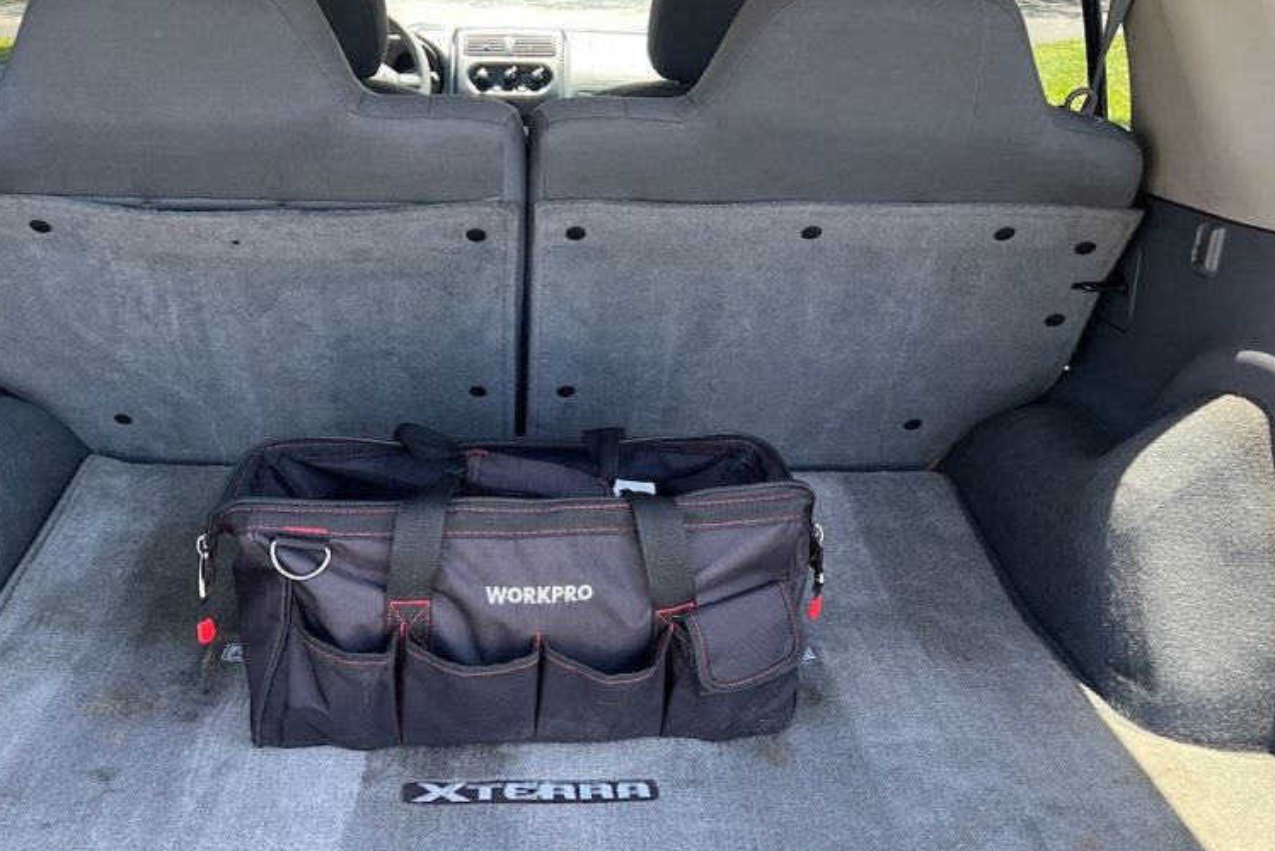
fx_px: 1311
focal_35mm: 37
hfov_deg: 51.6
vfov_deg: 35.9
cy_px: 488
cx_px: 523
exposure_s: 1/122
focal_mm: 5.7
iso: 64
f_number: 1.5
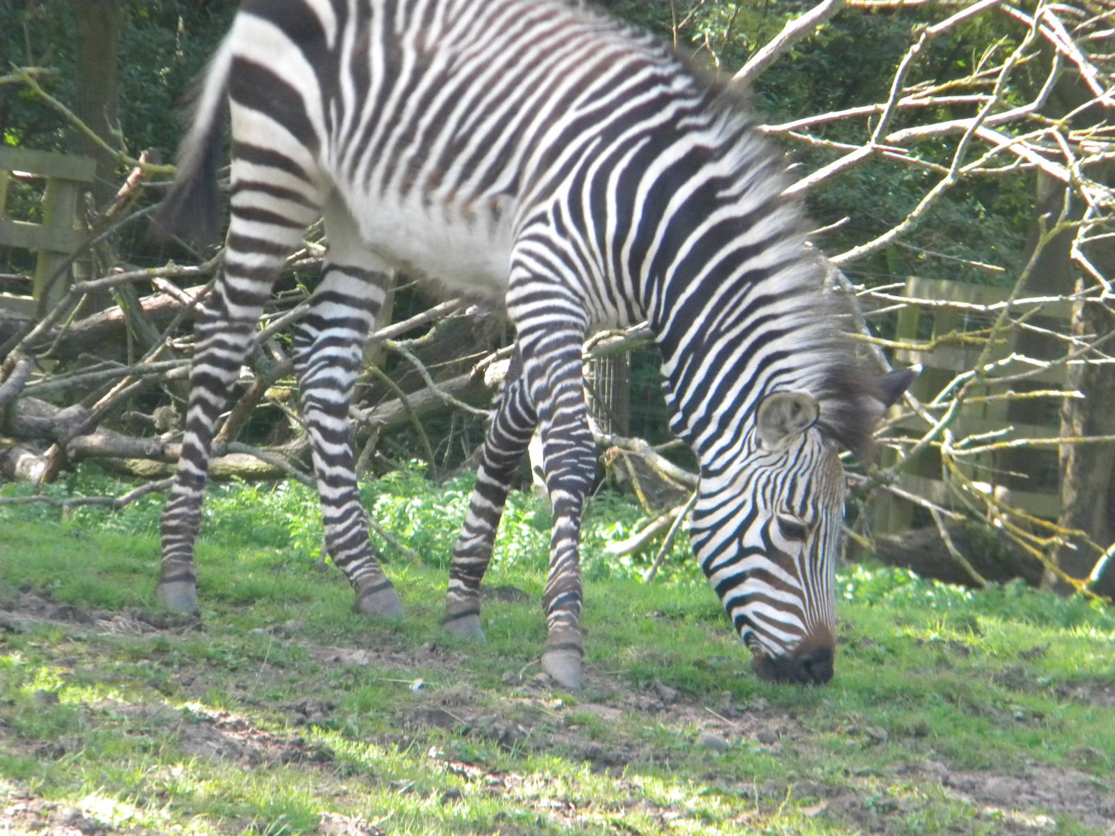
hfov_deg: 7.1
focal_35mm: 278
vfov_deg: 5.3
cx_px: 558
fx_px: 8955
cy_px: 418
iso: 400
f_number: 5.4
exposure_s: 1/233
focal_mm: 50.4
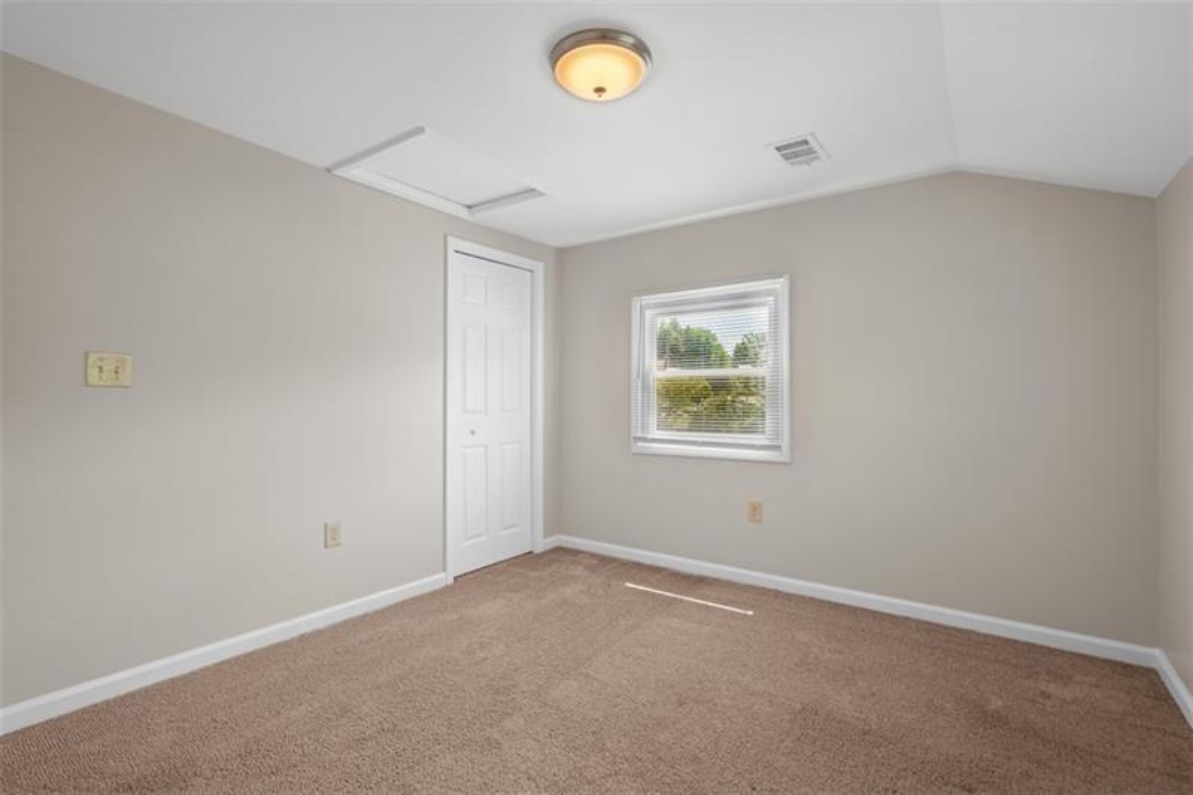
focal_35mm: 16
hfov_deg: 96.7
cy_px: 398
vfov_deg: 73.7
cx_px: 596
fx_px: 530
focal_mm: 16
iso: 400
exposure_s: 1/30
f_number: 6.3
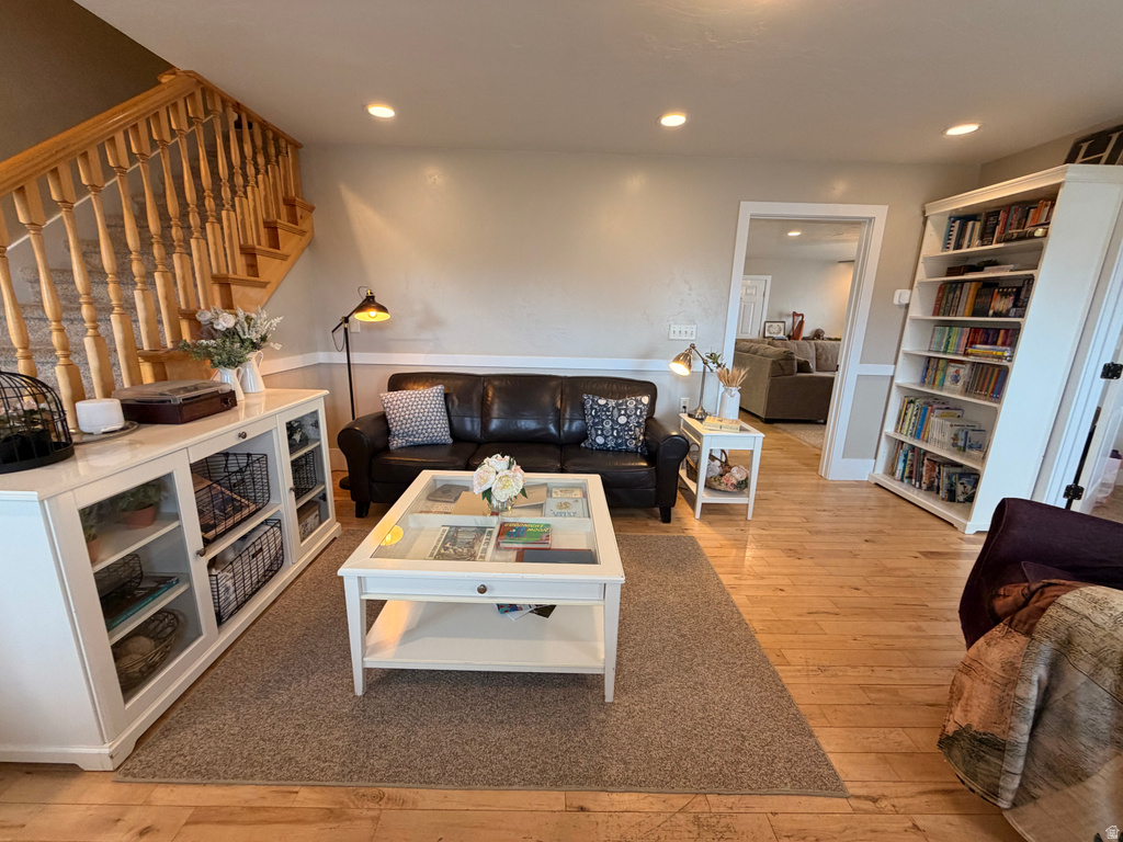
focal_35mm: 14
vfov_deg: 85.7
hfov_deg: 102.1
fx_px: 454
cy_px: 421
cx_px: 562
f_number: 2.2
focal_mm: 2.22
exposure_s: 1/60
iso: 200
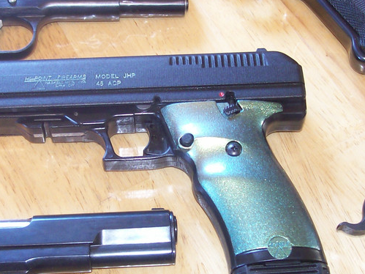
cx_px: 153
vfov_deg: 19.1
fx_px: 812
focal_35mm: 77
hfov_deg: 25.3
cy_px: 168
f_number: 2.7
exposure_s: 1/4.58
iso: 80
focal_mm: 6
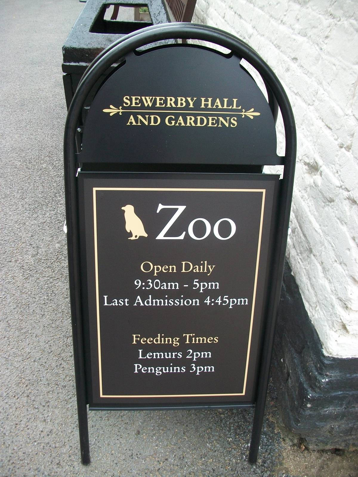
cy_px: 238
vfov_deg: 56.8
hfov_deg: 44.2
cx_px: 179
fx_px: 441
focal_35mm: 32
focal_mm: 5.7
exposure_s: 1/30
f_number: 2.9
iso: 122
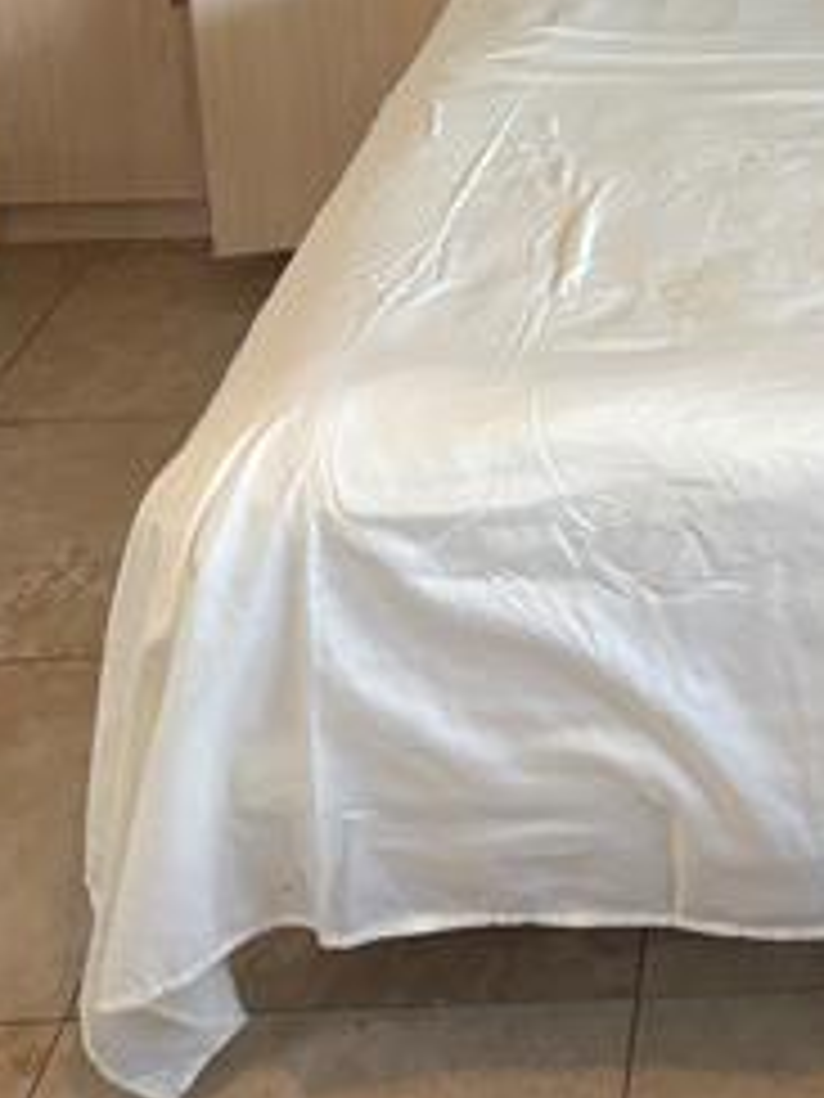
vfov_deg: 26.6
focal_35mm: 64
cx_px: 959
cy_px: -243
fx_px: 2031
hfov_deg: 21.5
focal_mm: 5.96
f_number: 1.6
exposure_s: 1/60
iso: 200
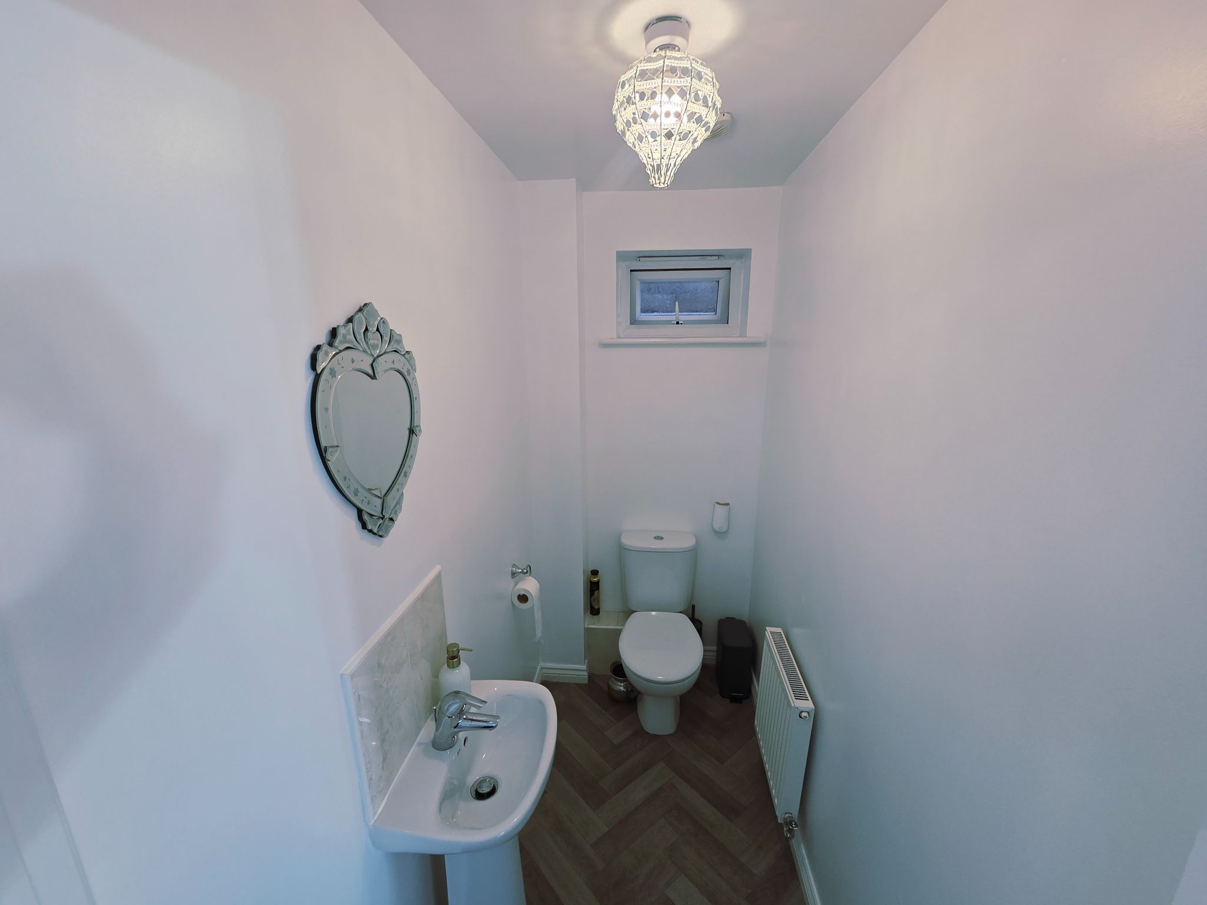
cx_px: 604
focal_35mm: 13
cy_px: 452
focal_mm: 2.2
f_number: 2.2
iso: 50
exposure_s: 1/50
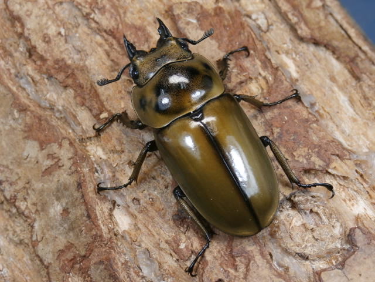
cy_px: 141
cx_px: 188
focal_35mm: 67
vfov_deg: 21.9
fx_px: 726
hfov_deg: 29.0
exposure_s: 1/80
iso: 160
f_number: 4.3
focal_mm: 11.86
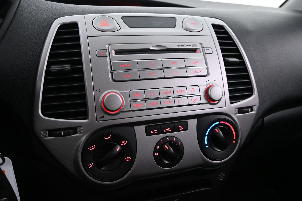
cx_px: 151
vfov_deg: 45.7
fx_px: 239
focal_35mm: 28
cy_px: 100
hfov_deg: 64.6
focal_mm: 19
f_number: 3.8
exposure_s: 1/40
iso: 3200
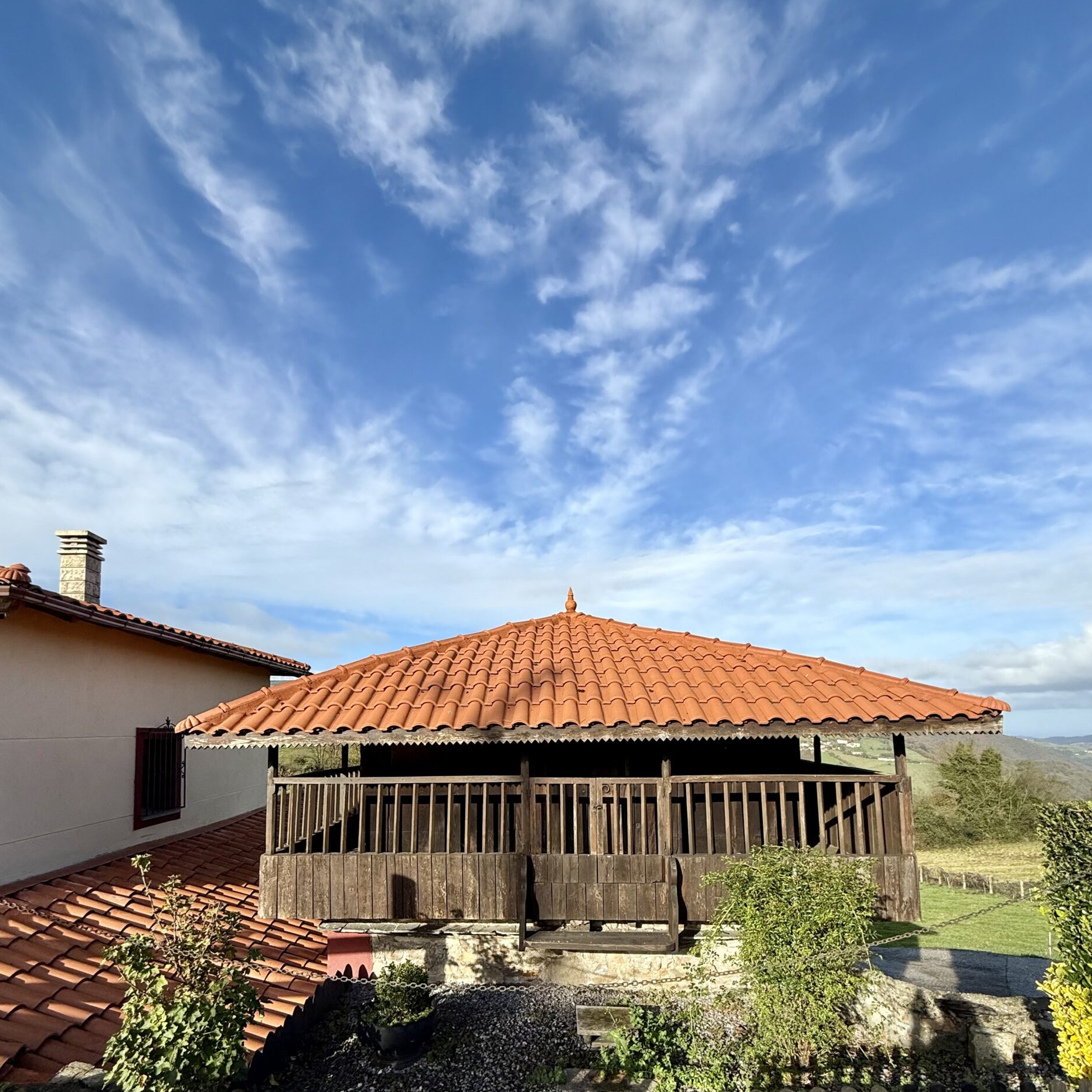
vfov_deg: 82.4
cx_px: 542
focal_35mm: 17
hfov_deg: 84.0
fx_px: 607
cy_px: 683
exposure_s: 1/1901
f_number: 2.2
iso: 50
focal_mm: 2.22
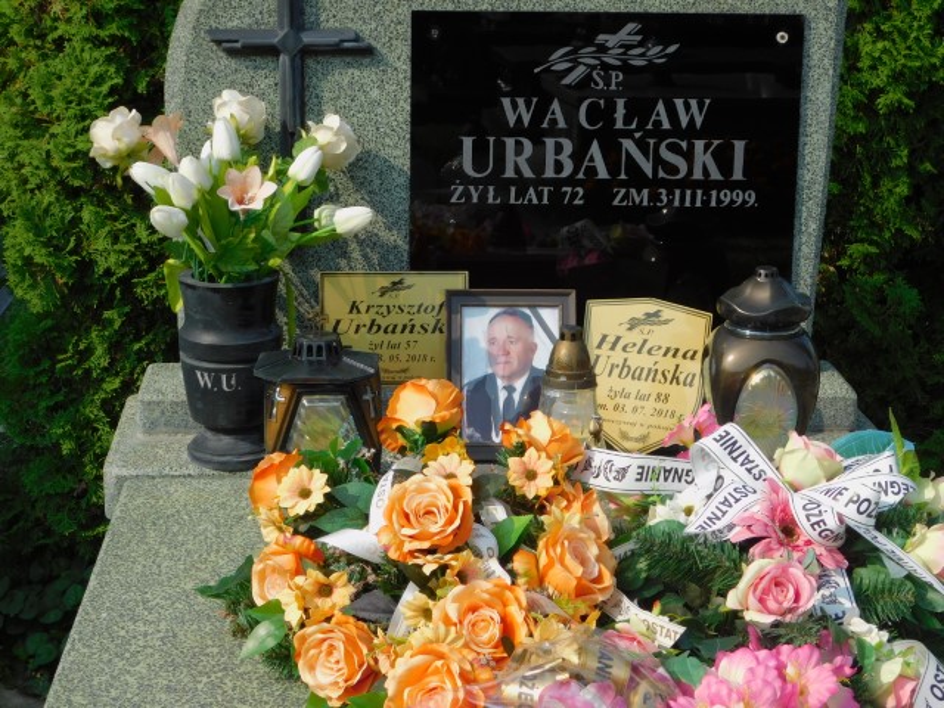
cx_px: 472
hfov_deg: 27.4
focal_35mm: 71
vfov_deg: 20.7
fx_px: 1936
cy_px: 354
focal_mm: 12.6
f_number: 4.3
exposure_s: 1/800
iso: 125
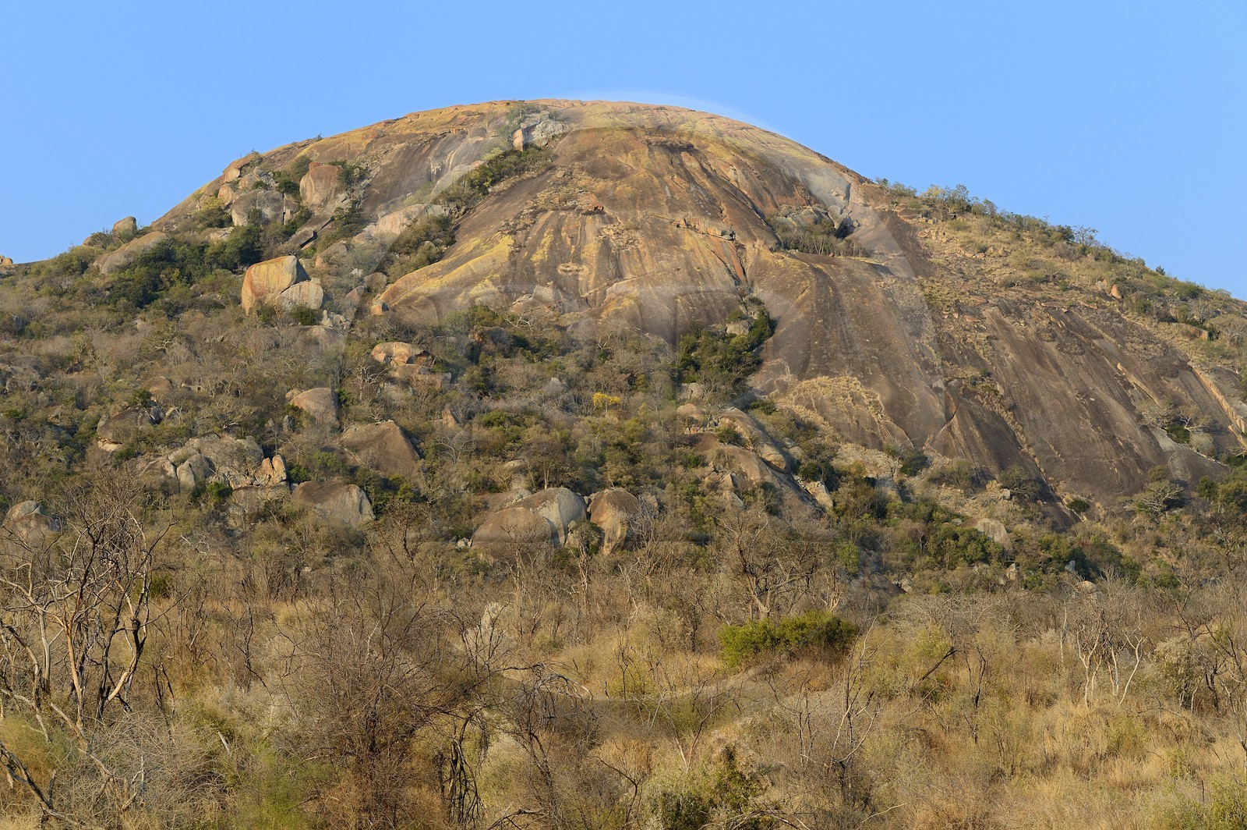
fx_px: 3461
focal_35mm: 100
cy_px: 415
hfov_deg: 20.4
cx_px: 624
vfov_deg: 13.7
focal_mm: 100
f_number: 7.1
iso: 400
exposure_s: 1/500
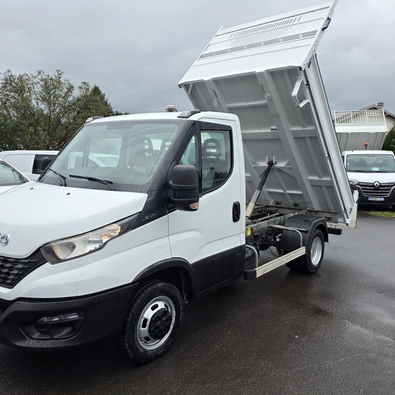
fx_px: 374
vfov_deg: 55.6
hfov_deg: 55.6
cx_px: 198
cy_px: 194
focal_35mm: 29
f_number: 1.7
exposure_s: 1/359
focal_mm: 6.25
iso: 32
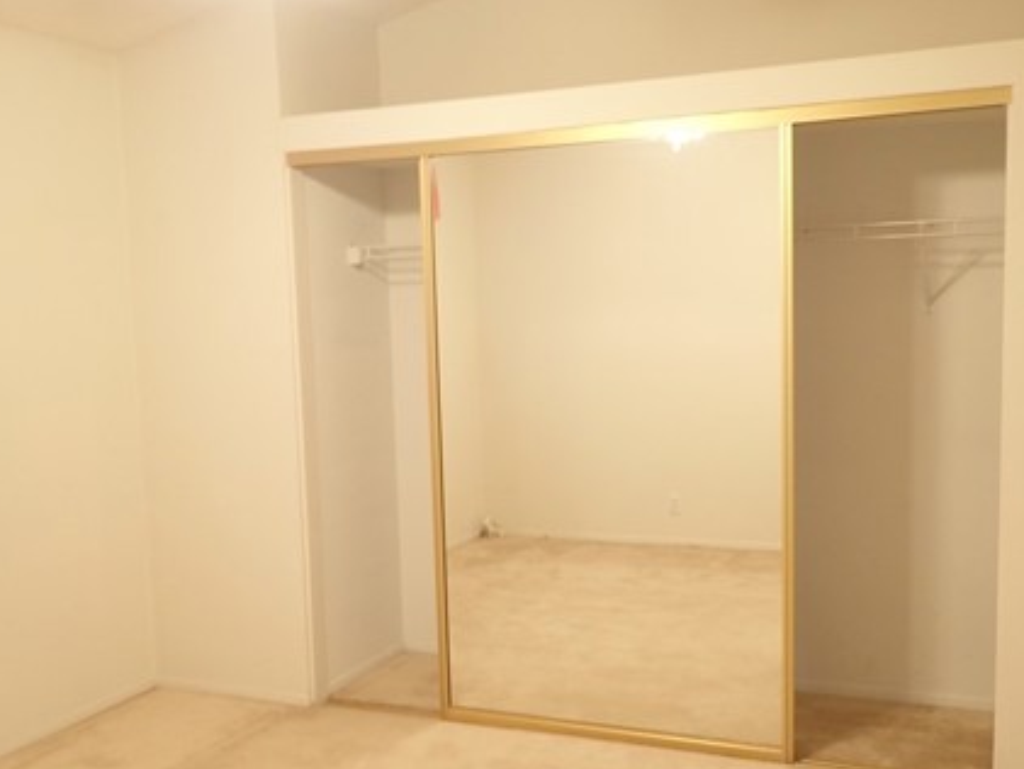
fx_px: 1124
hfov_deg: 48.9
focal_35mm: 38
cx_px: 545
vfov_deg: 37.7
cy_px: 421
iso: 200
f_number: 2
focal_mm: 4.5
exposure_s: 1/30
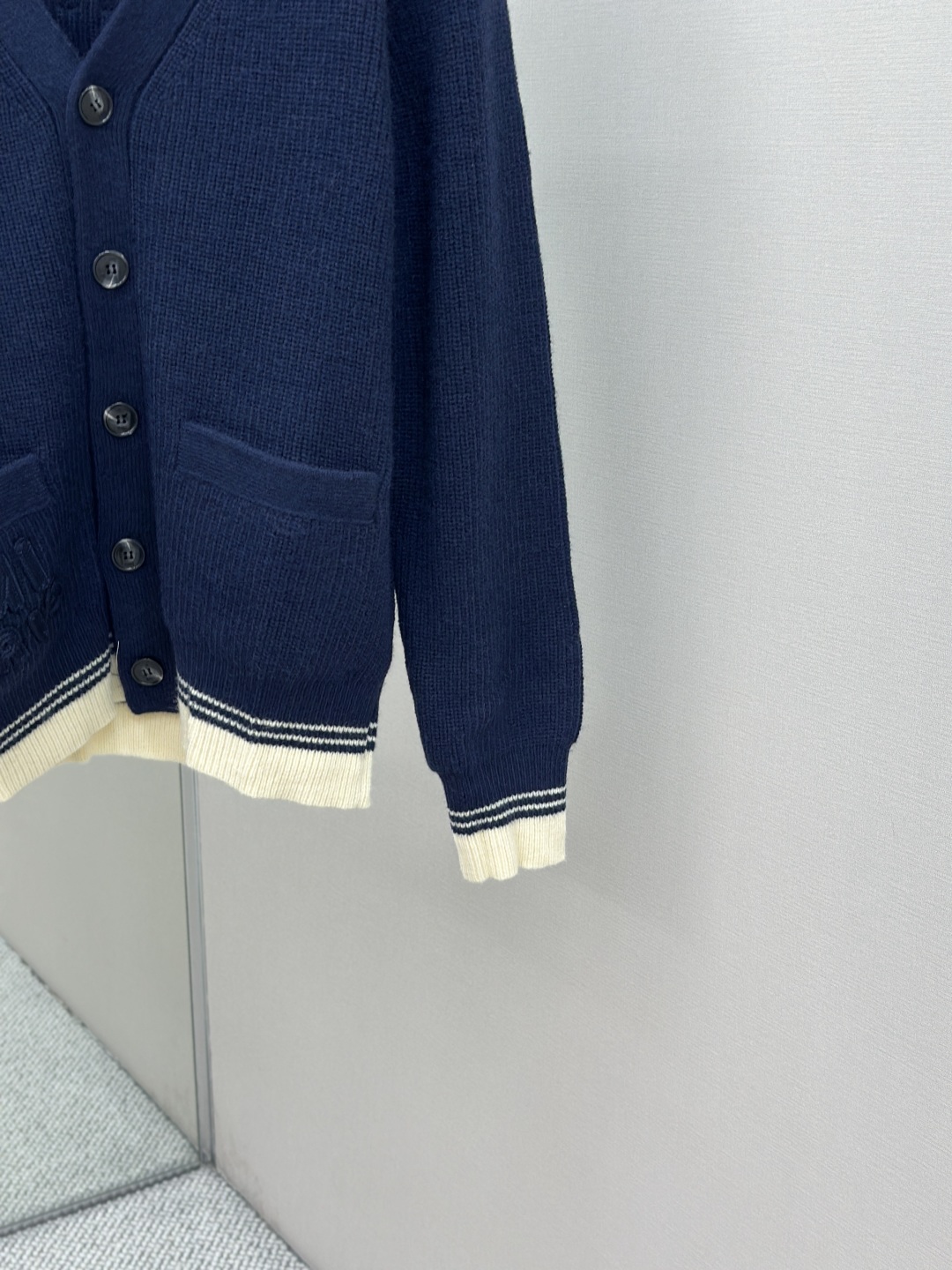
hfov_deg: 30.3
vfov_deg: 39.7
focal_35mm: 48
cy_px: 635
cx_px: 476
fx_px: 1760
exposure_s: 1/215
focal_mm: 6.86
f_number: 1.78
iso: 80
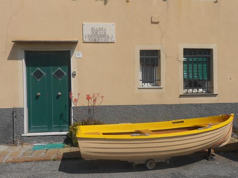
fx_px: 220
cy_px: 89
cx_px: 119
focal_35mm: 32
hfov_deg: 56.8
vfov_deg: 44.1
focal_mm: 5.8
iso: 80
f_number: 9
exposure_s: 1/320
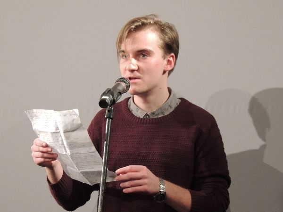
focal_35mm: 105
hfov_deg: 18.7
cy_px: 106
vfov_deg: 14.1
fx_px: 858
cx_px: 142
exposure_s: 1/50
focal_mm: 18.7
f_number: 4.2
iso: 800
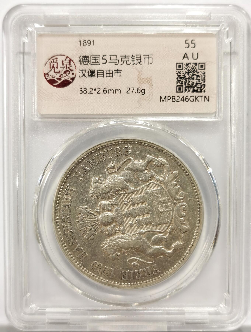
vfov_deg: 35.4
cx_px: 126
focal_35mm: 54
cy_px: 166
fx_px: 519
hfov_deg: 27.2
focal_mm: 5.56
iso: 125
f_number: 16
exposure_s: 1/100
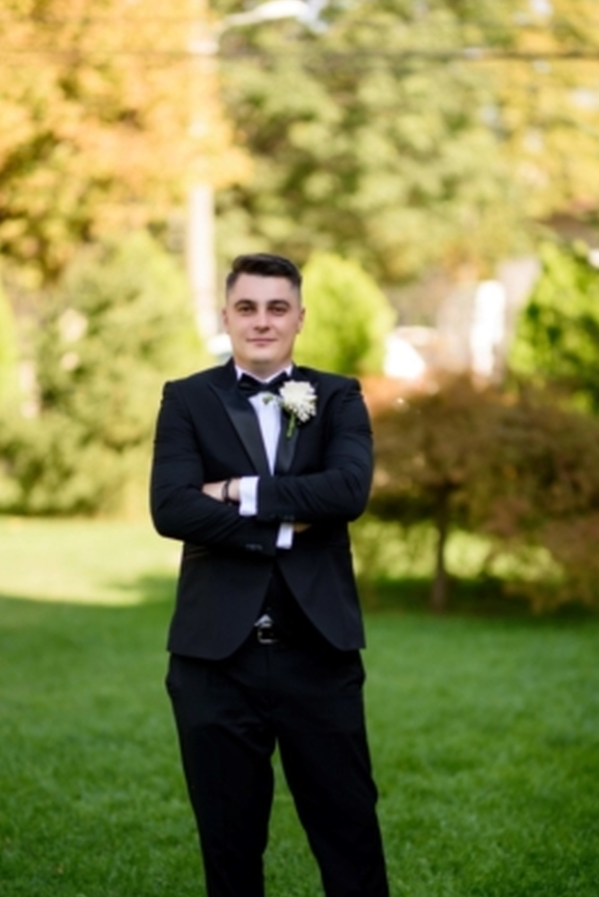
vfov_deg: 19.1
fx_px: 2668
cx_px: 301
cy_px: 558
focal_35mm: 107
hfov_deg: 12.8
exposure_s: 1/1250
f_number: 1.4
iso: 100
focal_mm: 85
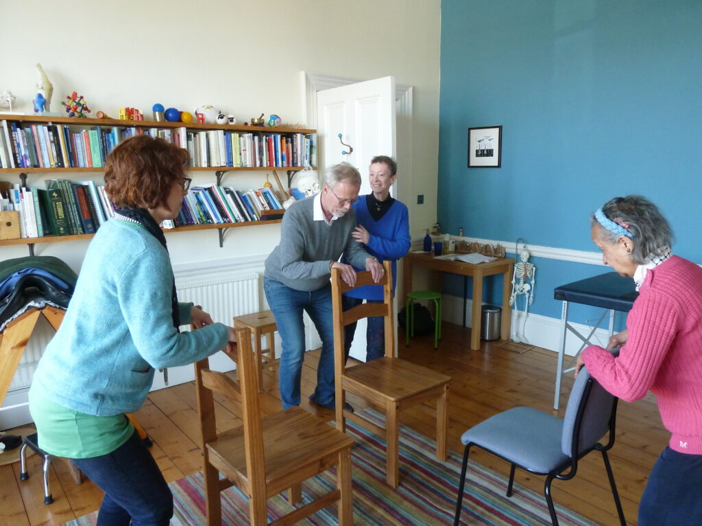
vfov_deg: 54.9
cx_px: 351
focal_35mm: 25
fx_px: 507
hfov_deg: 69.4
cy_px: 263
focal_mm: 4.1
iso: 320
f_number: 3.3
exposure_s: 1/30
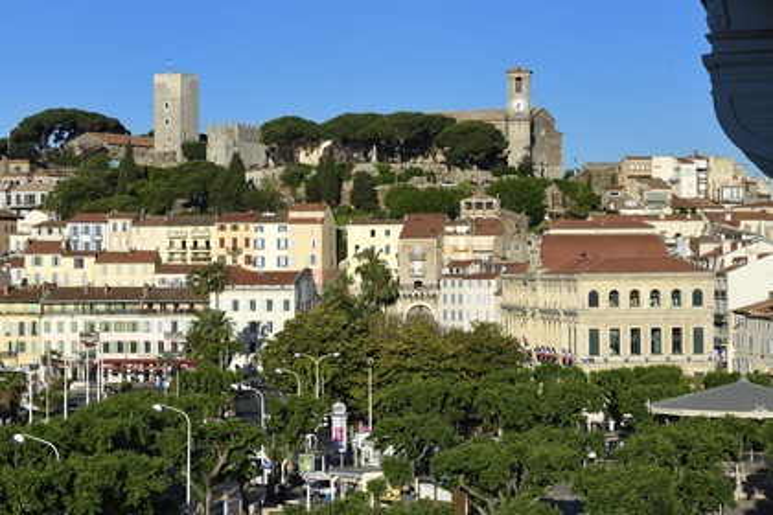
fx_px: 2104
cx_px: 386
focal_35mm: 98
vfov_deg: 14.0
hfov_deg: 20.8
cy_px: 258
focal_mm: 98
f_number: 11
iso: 200
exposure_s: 1/320
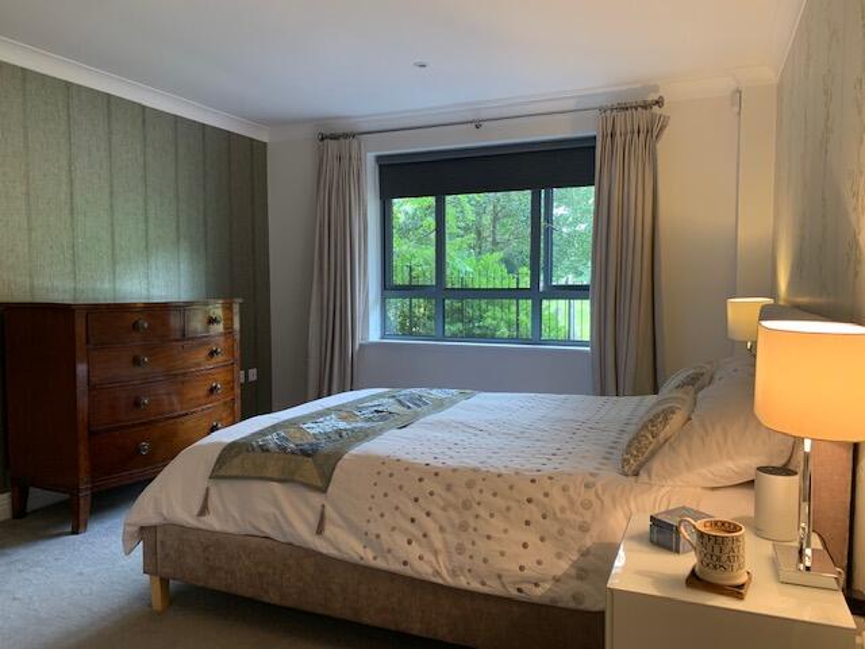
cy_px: 324
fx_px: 650
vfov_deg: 53.1
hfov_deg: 67.3
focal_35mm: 26
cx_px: 432
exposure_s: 1/50
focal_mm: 4.25
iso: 125
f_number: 1.8
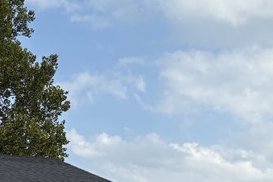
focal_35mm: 115
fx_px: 872
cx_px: -139
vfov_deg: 11.3
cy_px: 287
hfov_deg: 16.2
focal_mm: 5.96
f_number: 1.6
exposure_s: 1/2985
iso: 50
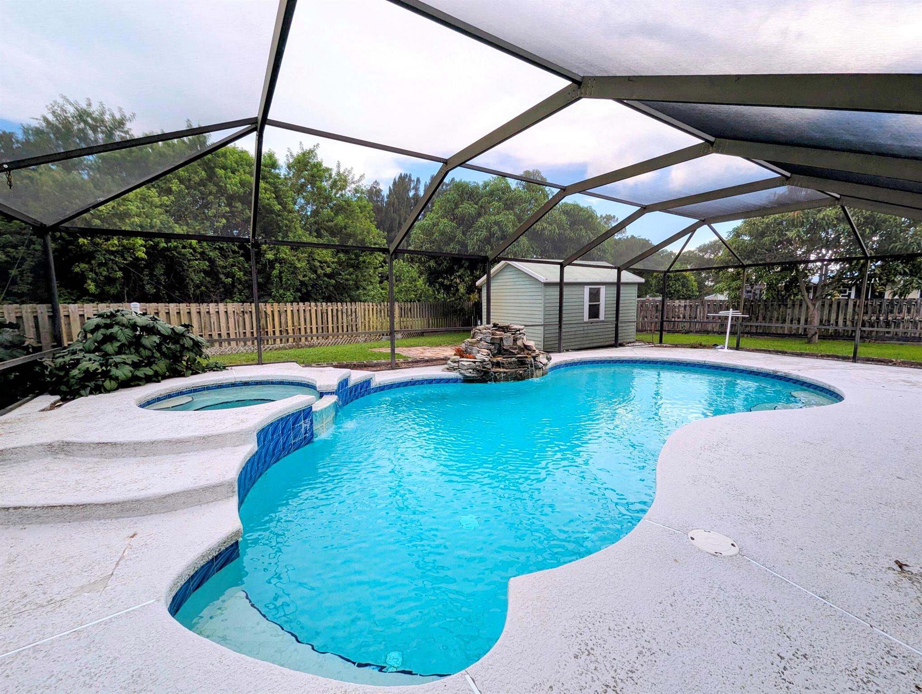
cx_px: 461
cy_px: 347
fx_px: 347
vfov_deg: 90.1
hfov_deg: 106.1
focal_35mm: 13
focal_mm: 1.95
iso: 49
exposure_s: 1/642
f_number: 2.2
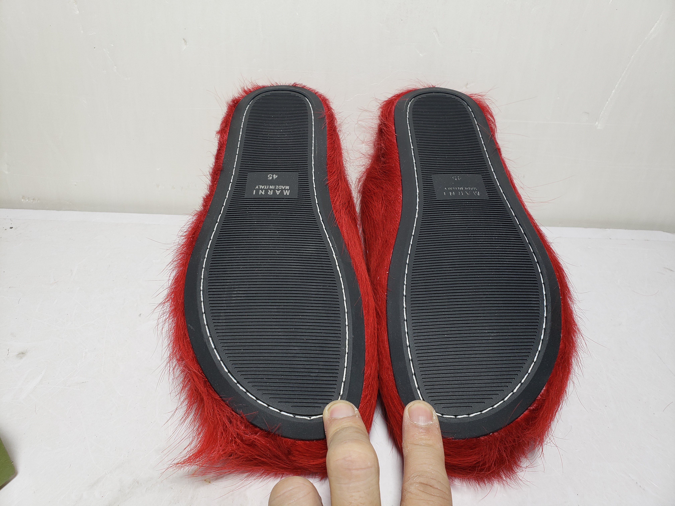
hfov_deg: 67.3
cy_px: 253
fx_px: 507
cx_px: 338
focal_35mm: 26
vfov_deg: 53.1
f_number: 2.4
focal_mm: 4.3
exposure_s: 1/132
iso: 50
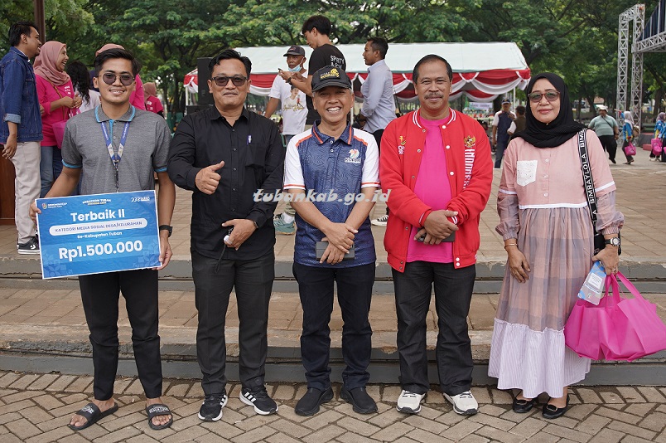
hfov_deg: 53.2
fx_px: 665
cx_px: 333
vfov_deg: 36.8
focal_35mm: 36
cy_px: 222
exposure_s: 1/1250
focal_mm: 24
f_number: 2.8
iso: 160
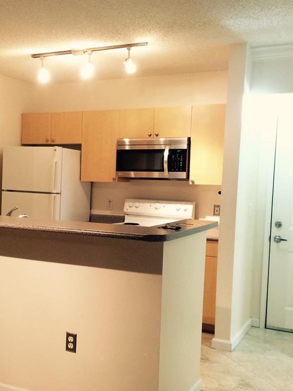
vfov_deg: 43.8
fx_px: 485
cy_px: 218
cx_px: 88
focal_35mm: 43
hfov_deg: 33.2
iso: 200
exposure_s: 1/30
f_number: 2.2
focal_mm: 4.15
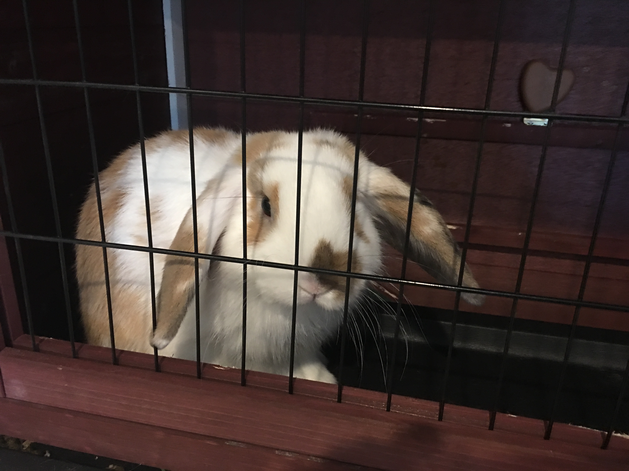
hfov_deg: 61.7
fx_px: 527
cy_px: 236
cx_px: 314
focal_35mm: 29
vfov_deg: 48.2
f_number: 2.2
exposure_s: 1/4
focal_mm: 4.15
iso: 64
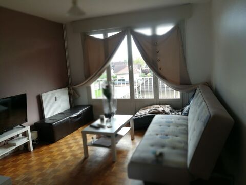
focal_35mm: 26
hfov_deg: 67.3
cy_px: 92
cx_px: 123
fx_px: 185
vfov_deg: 53.1
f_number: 4
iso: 80
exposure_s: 1/100
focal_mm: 3.83
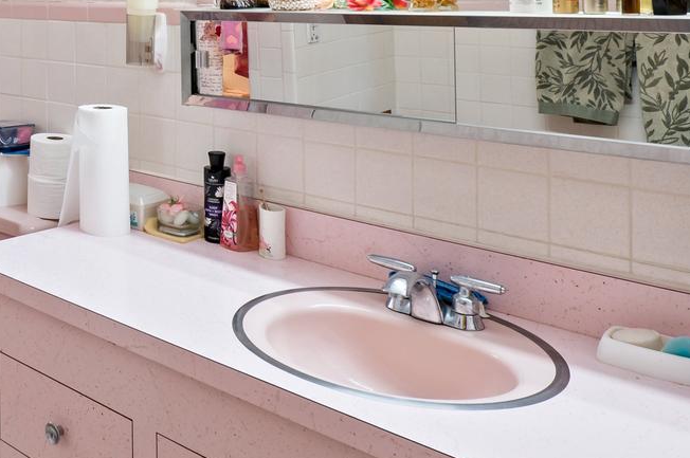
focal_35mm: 44
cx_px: -23
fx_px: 842
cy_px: -50
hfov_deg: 38.7
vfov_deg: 27.7
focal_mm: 14
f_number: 9
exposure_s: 1/2.5
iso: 320
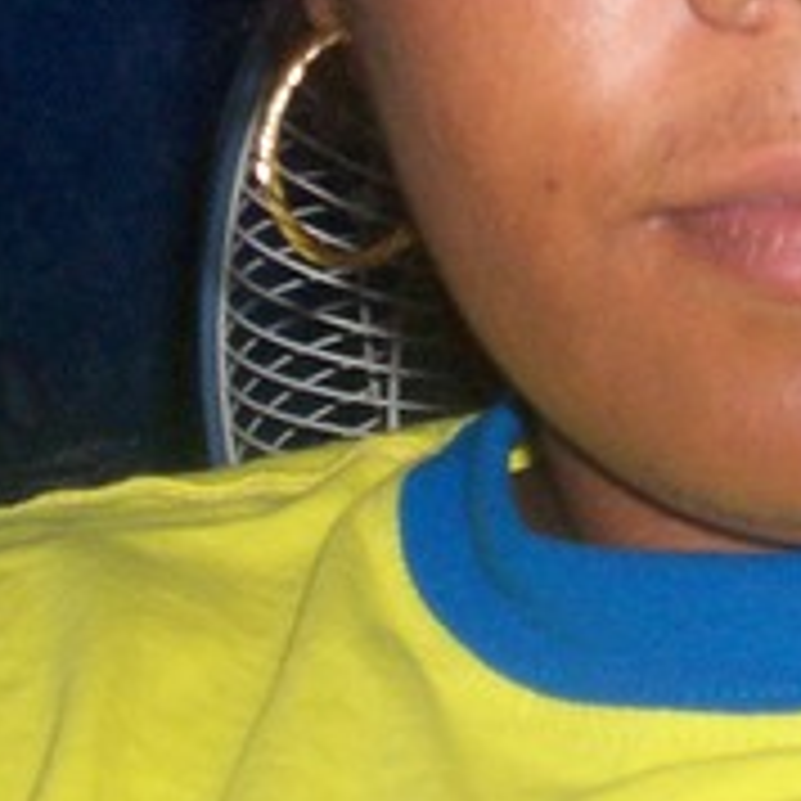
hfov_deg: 12.2
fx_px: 3744
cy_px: -40
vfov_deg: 12.0
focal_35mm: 143
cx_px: 603
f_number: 4.5
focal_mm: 5.9
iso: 140
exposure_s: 1/64
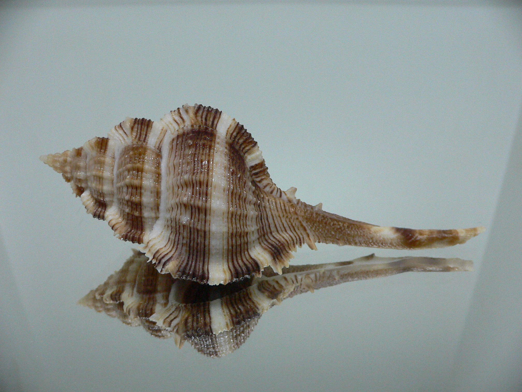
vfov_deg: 40.7
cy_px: 196
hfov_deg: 52.6
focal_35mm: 35
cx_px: 261
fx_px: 528
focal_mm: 4.6
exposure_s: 1/60
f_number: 2.8
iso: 200
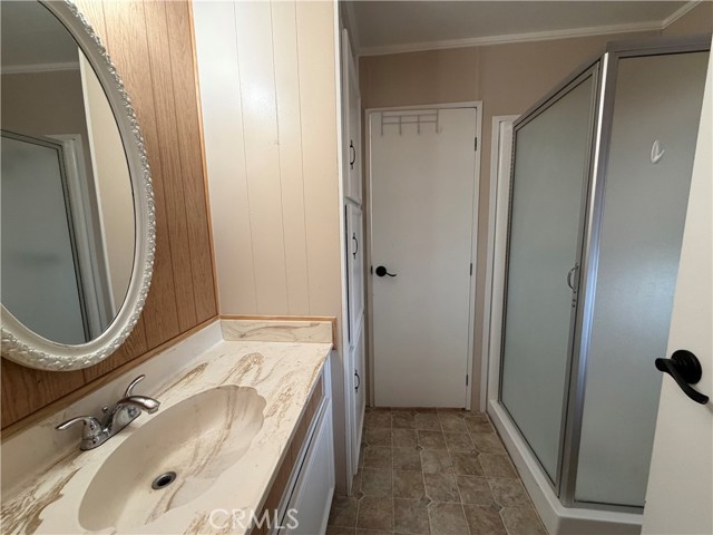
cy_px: 268
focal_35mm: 14
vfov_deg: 85.7
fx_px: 288
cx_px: 356
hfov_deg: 102.1
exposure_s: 1/60
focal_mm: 2.22
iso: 200
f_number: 2.2
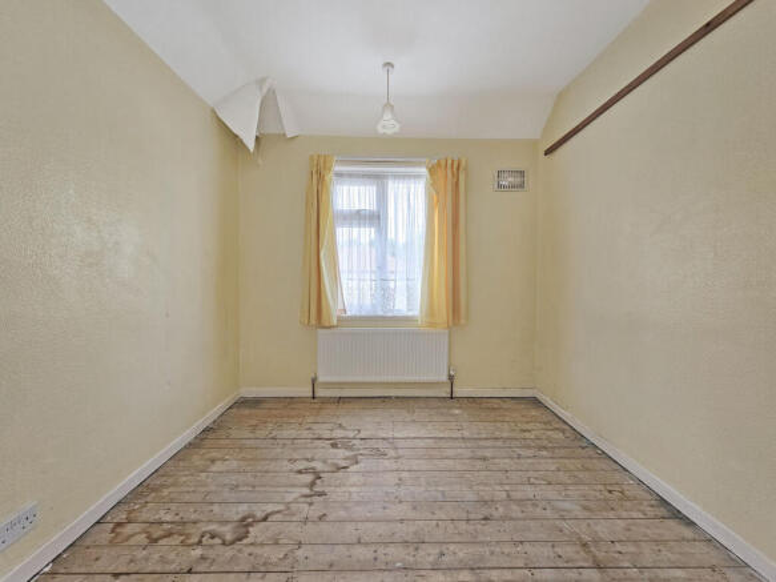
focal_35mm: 13
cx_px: 388
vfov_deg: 89.9
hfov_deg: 106.2
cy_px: 291
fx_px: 291
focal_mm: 2.2
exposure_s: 1/50
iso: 80
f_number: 2.2
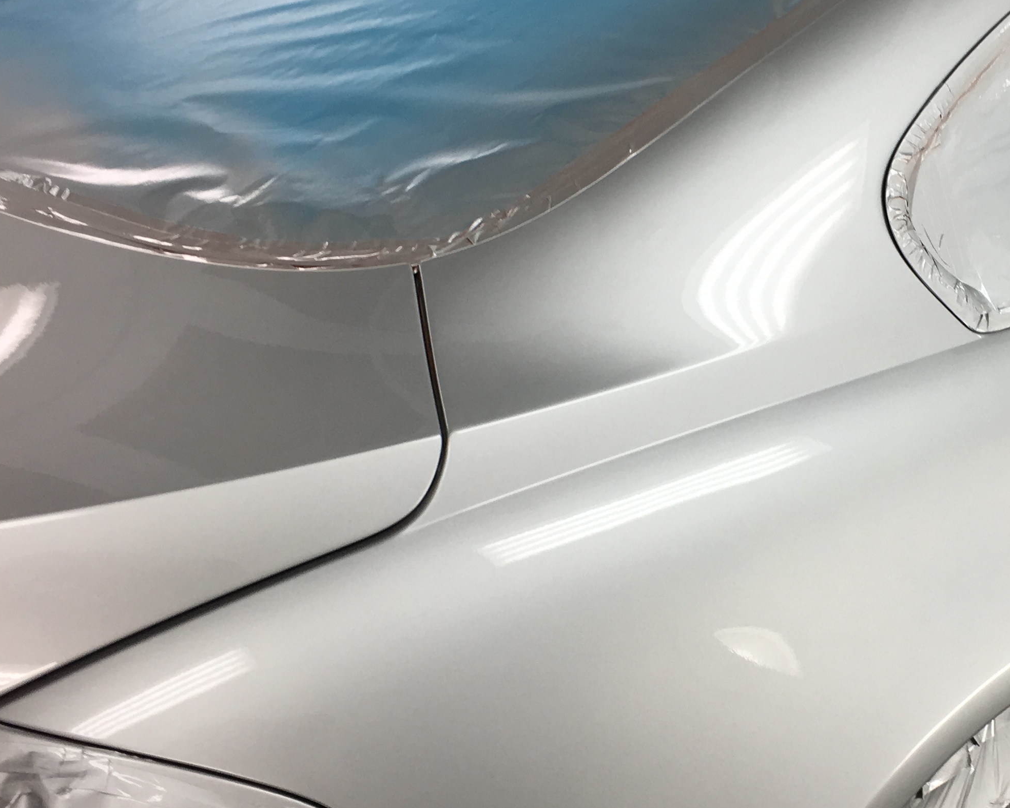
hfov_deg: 31.5
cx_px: 831
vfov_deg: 26.2
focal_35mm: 58
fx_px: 1734
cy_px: 434
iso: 25
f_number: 2.2
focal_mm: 4.15
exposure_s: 1/60
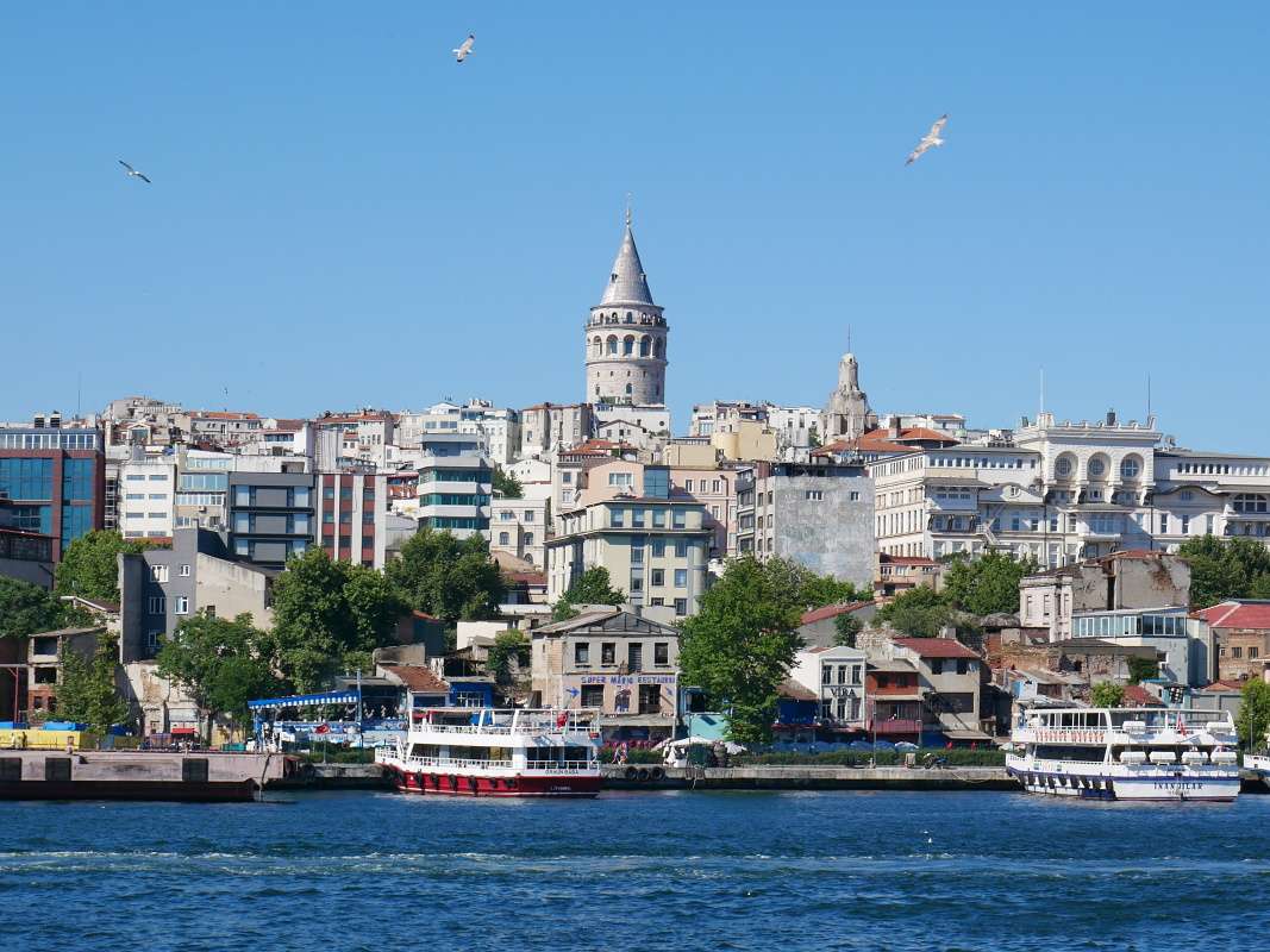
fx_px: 2861
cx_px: 635
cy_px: 476
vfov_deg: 18.9
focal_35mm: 78
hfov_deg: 25.0
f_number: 9
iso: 200
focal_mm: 39
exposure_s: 1/500
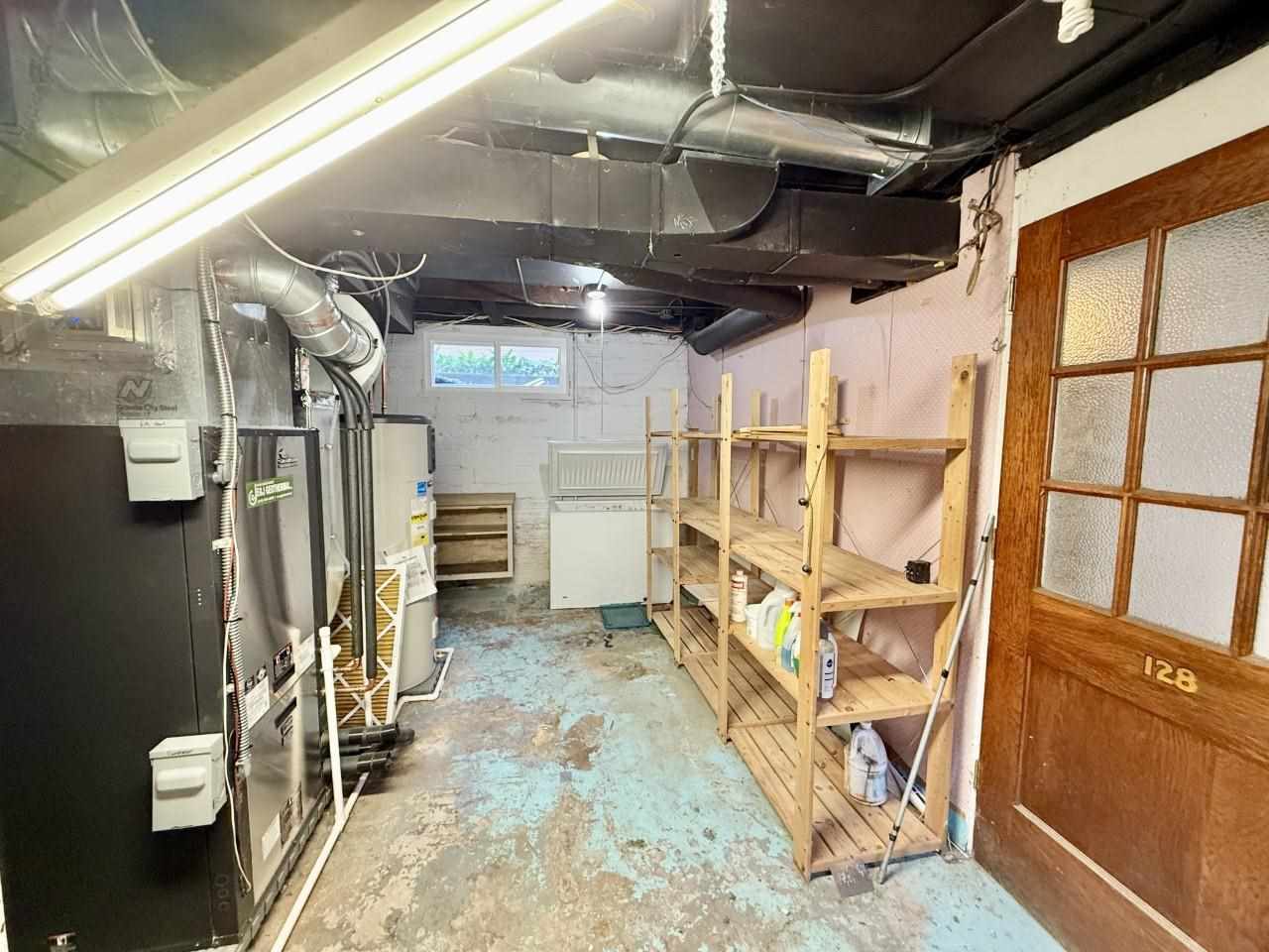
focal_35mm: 14
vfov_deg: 85.7
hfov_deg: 102.1
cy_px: 476
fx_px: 513
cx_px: 634
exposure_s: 1/60
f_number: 2.2
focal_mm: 2.22
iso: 250
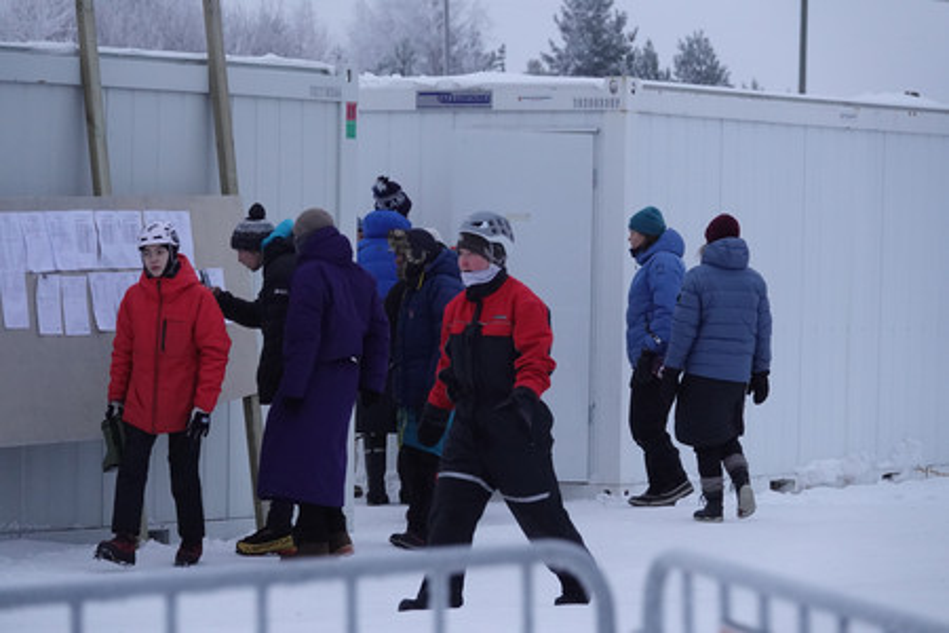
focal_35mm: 192
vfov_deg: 7.2
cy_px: 316
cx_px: 474
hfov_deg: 10.7
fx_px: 5061
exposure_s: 1/400
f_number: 4
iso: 1250
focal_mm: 70.27
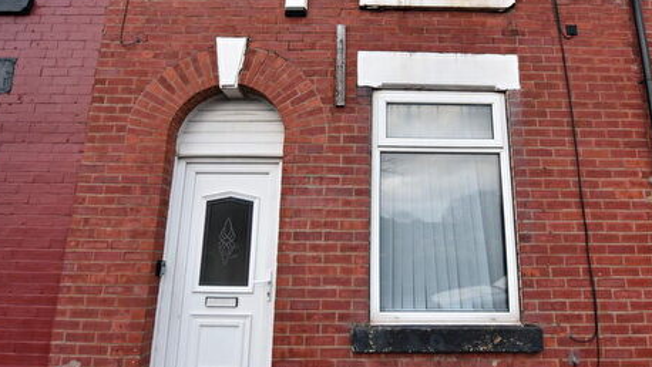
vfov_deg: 47.3
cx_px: 366
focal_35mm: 24
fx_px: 415
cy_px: 140
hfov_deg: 76.0
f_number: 4
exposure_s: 1/60
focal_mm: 10
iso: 100
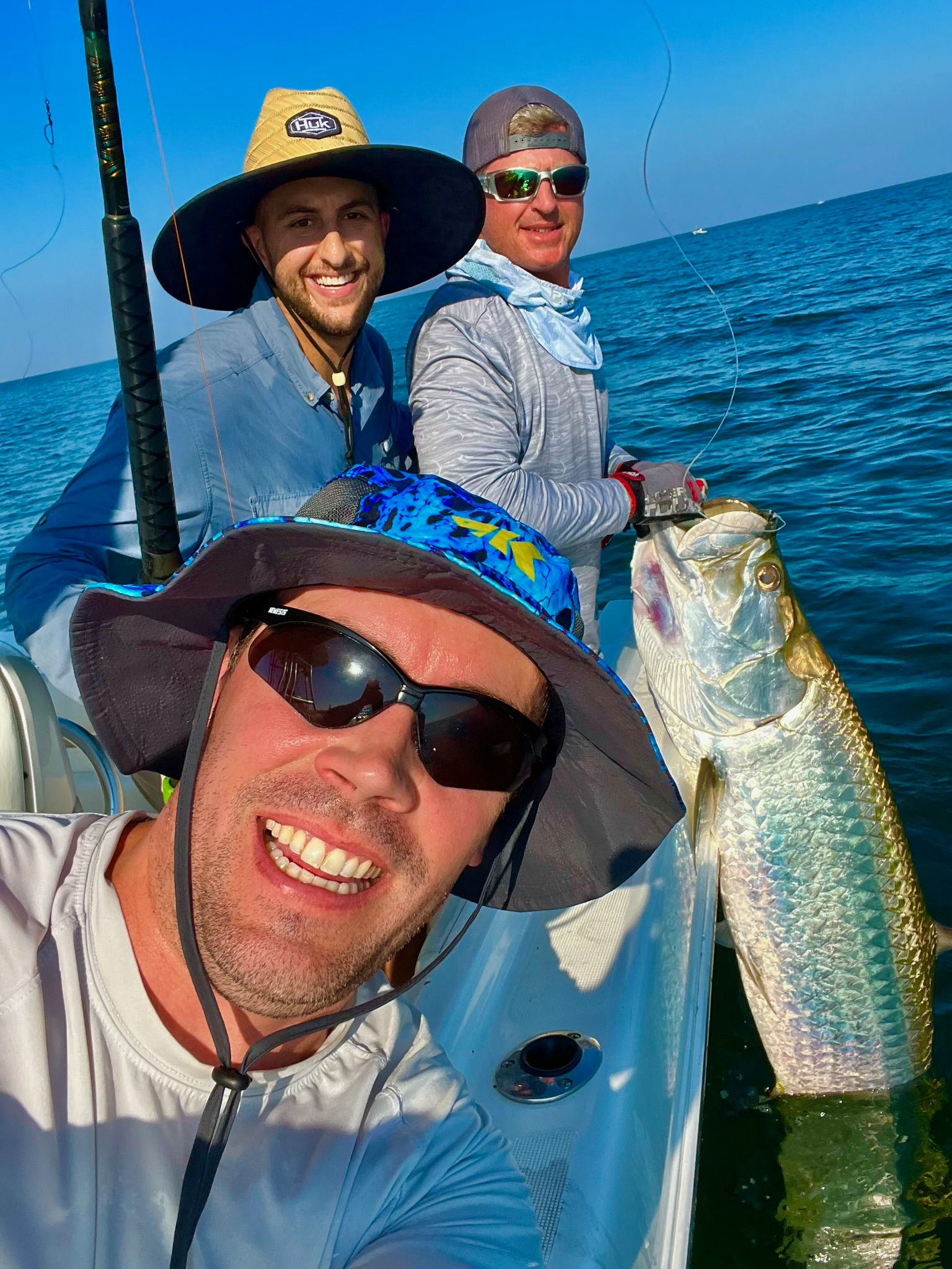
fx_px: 1100
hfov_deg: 46.8
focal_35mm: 30
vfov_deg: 60.0
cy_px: 634
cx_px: 476
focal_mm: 2.71
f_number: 2.2
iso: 32
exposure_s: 1/1080
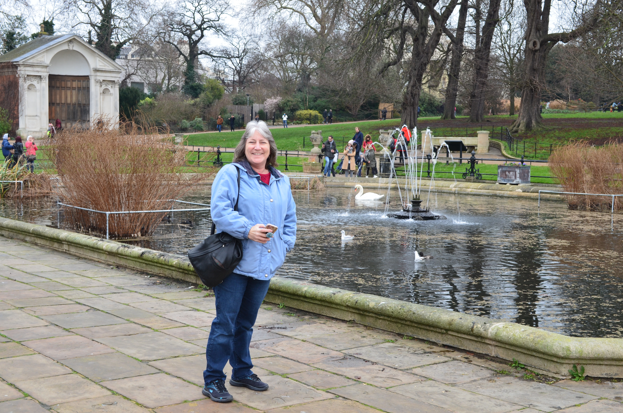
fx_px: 881
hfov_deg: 39.0
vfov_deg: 26.4
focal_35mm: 51
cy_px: 206
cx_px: 312
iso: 400
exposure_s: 1/40
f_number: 9
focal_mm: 34
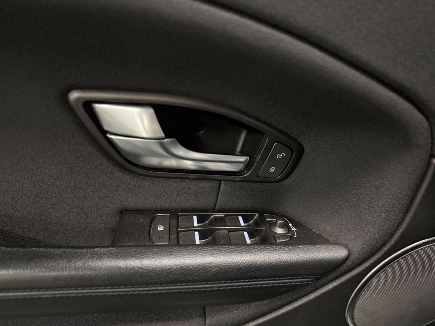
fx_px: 302
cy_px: 163
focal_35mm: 24
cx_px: 218
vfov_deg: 56.8
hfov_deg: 71.6
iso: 1600
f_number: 1.78
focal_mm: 6.76
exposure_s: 1/25
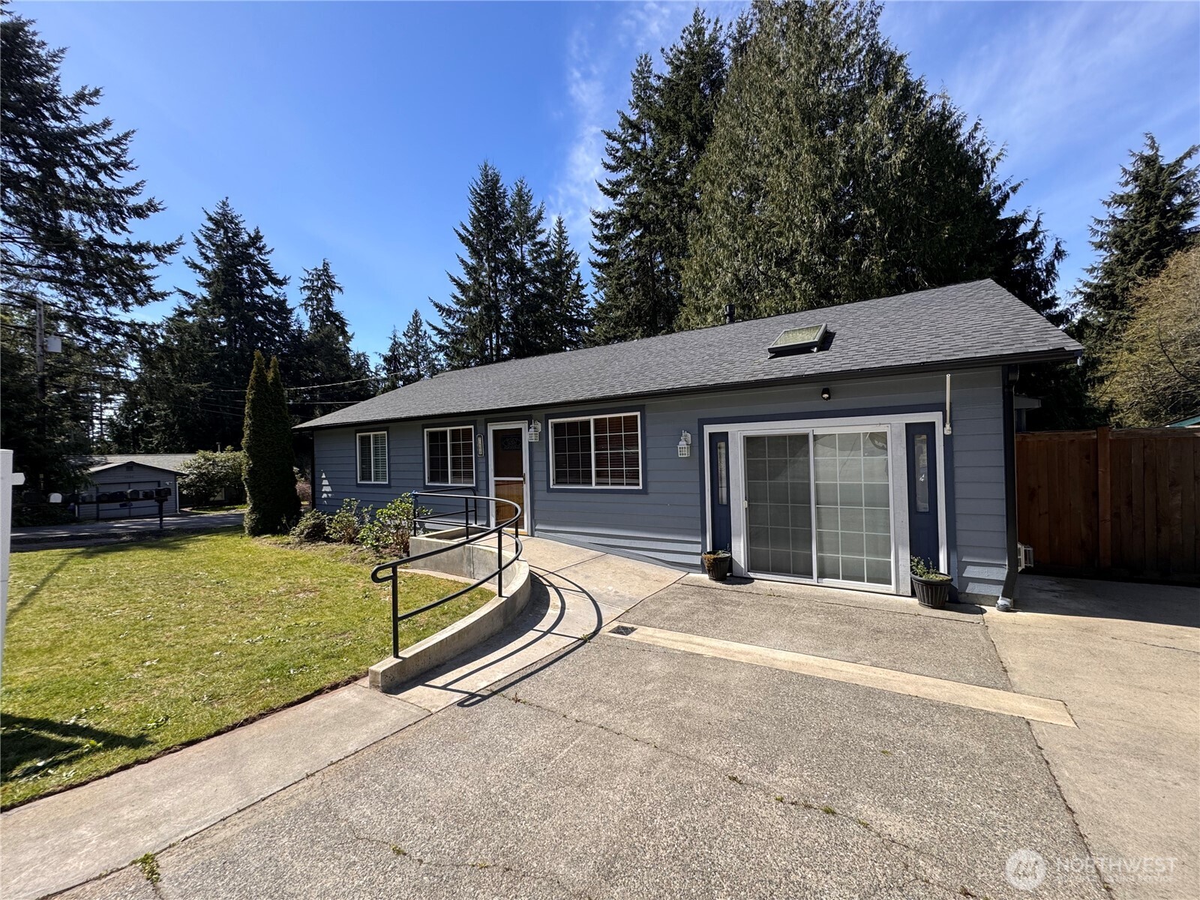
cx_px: 600
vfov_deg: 85.7
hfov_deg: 102.1
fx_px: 485
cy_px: 450
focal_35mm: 14
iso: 40
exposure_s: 1/1006
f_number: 2.2
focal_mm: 2.22
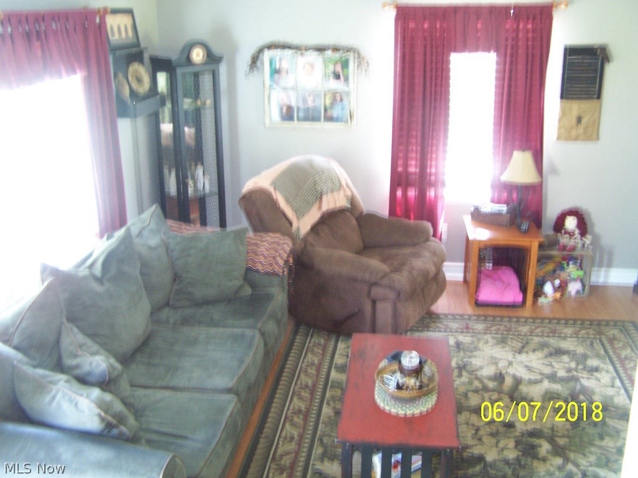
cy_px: 239
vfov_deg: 37.7
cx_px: 319
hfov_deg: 49.0
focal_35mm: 38
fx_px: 700
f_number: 2.8
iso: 140
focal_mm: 6.3
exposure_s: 1/2
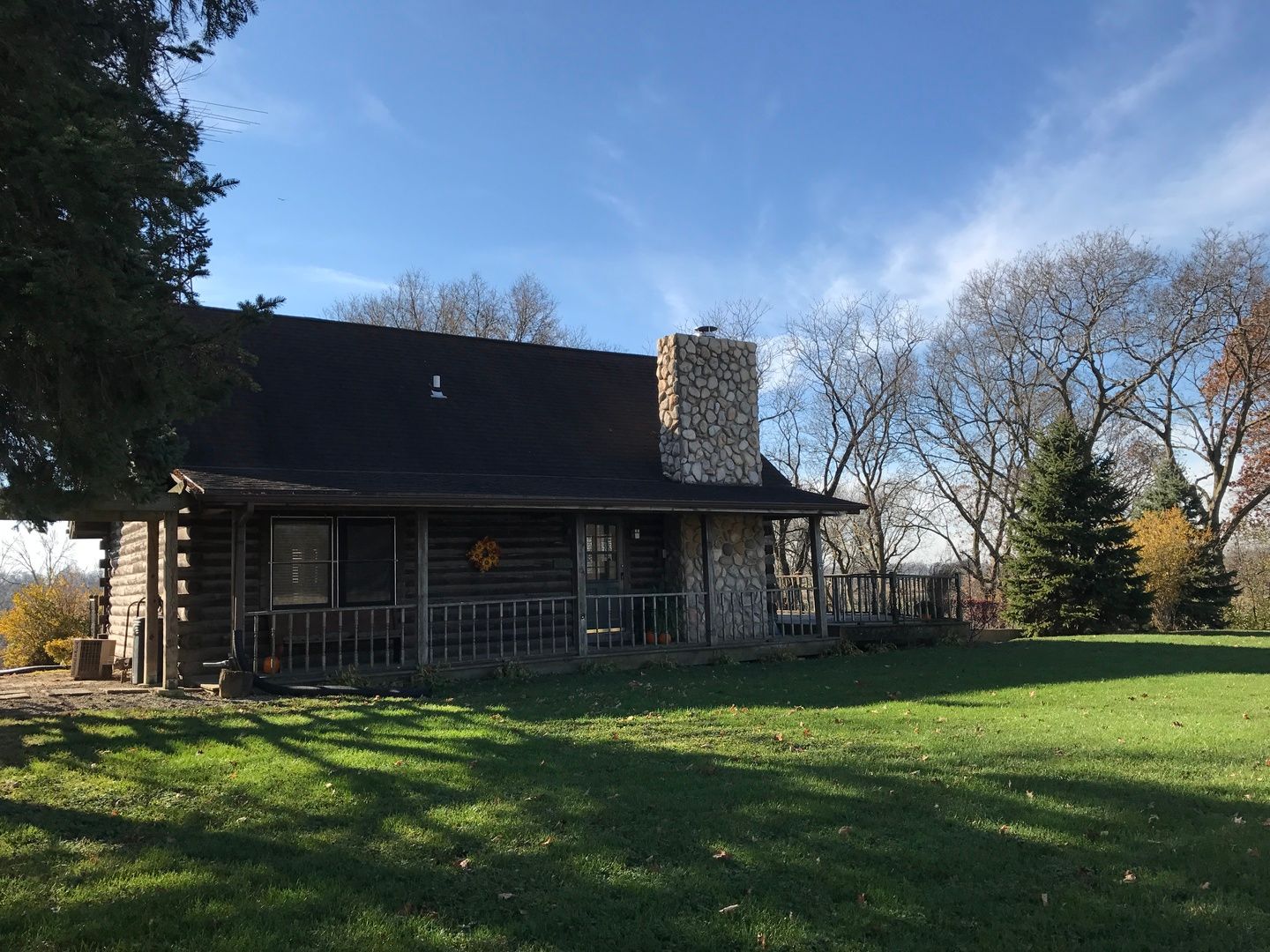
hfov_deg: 63.4
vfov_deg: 49.7
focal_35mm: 28
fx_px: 1027
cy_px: 476
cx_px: 635
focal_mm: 3.99
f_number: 1.8
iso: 20
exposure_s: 1/1597
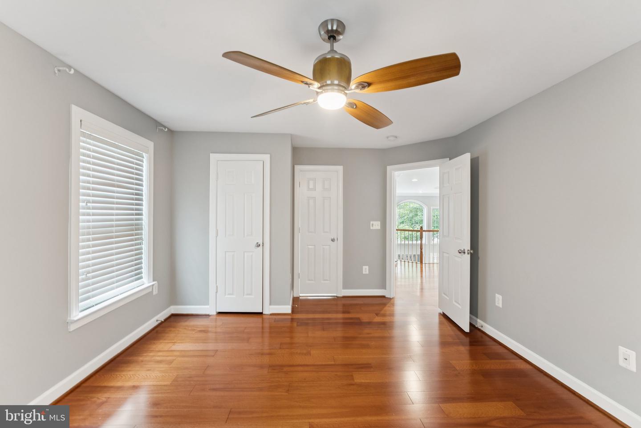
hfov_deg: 104.2
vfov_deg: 81.2
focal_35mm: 14
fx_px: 249
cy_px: 214
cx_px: 320
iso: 250
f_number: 9
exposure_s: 1.3
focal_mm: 14
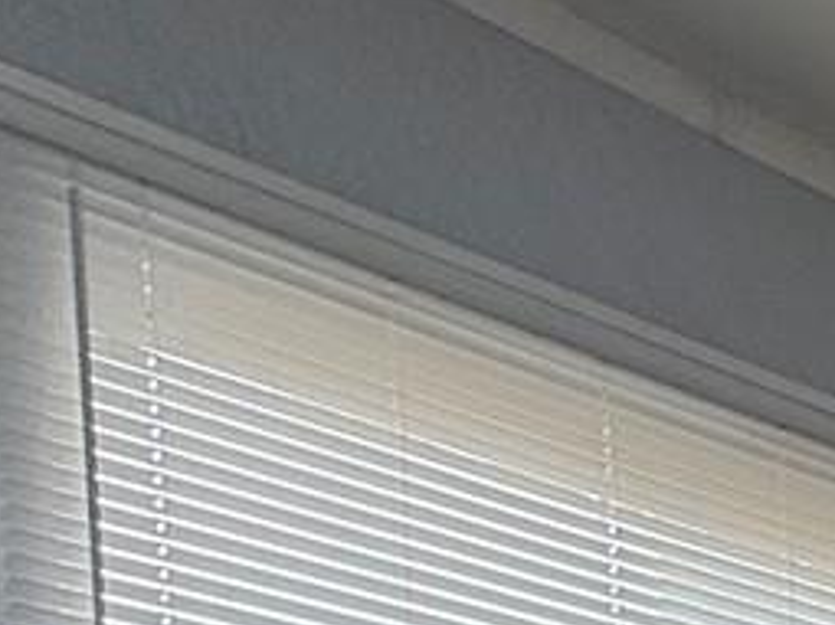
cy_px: 1381
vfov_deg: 13.5
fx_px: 2122
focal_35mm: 88
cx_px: 1703
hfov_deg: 16.5
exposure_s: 1/146
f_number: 2.2
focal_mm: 2.22
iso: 64
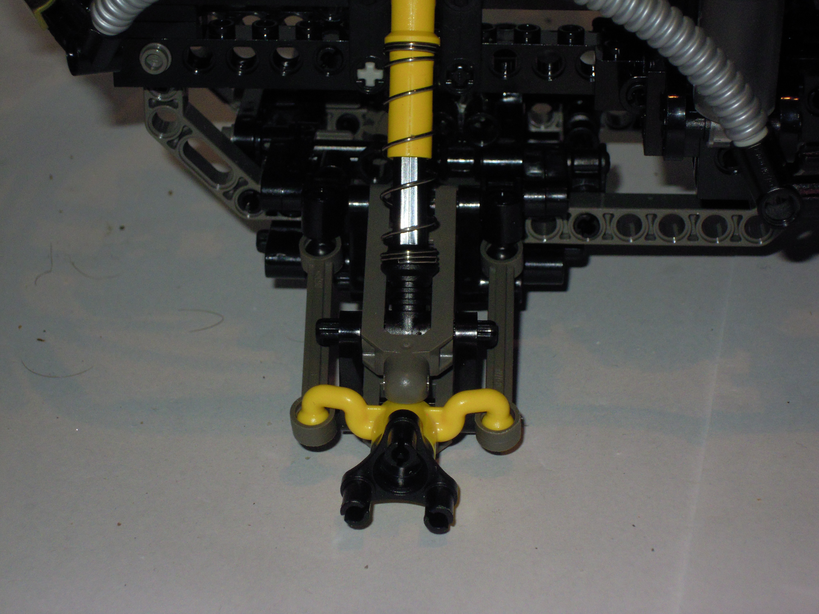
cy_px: 307
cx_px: 410
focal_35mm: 113
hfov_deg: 17.4
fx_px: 2674
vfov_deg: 13.1
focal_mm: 20.3
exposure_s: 1/60
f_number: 5.9
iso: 280
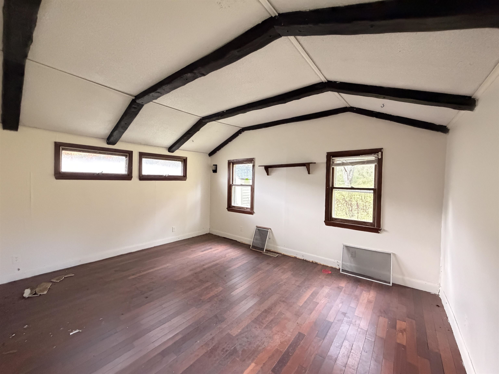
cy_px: 187
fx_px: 202
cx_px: 250
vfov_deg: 85.7
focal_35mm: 14
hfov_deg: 102.1
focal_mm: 2.22
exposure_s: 1/60
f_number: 2.2
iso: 800
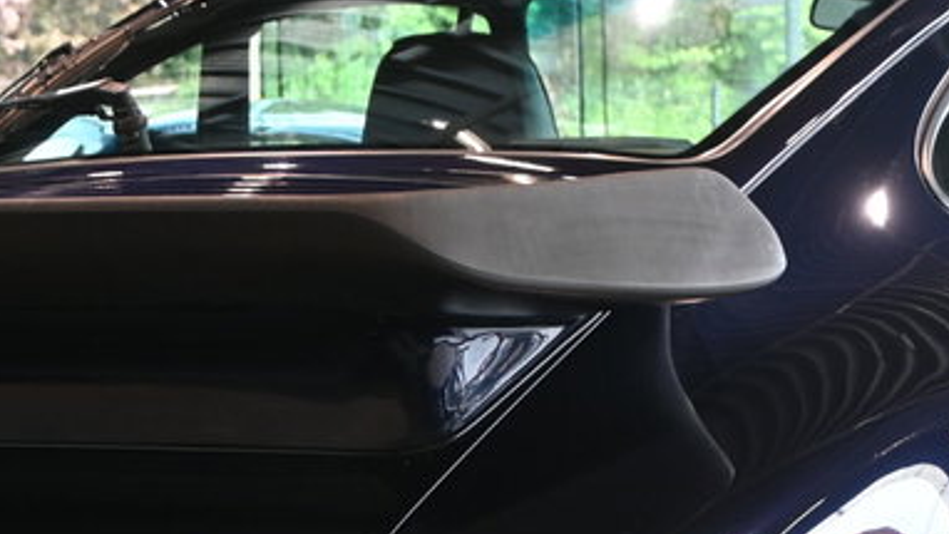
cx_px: 457
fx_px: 2970
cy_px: 585
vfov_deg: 10.2
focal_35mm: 118
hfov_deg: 18.2
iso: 200
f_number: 4.5
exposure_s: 1/50
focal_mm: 28
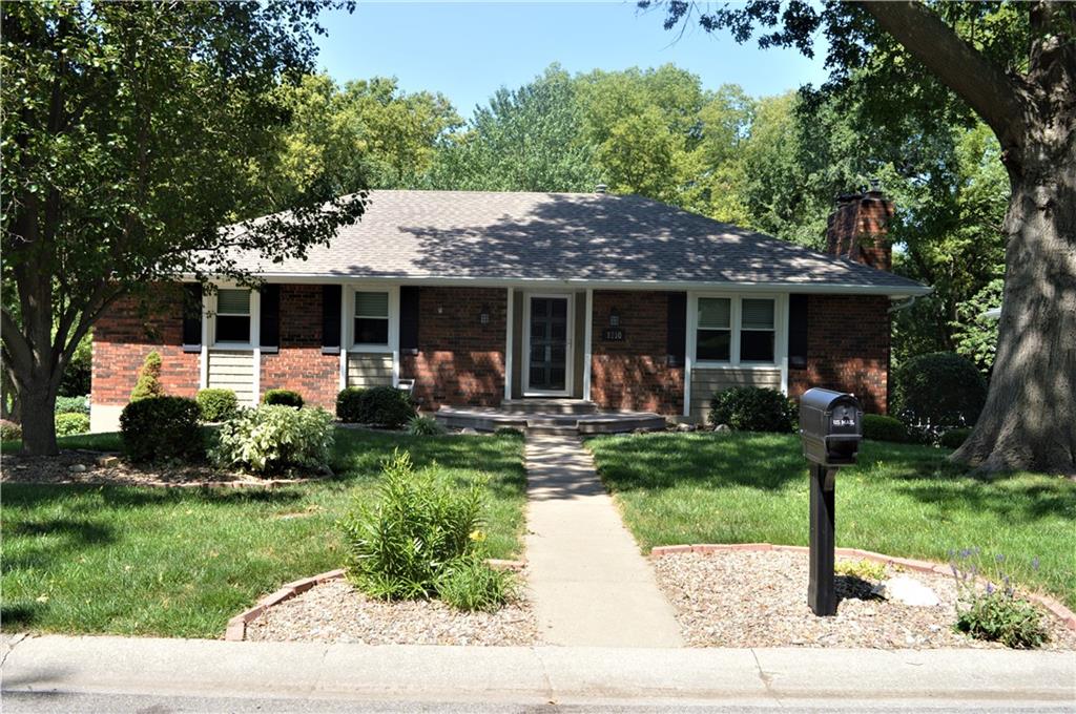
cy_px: 357
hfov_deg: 62.0
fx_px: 896
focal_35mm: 30
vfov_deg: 43.5
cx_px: 538
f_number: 6.3
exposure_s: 1/200
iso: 100
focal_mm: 20
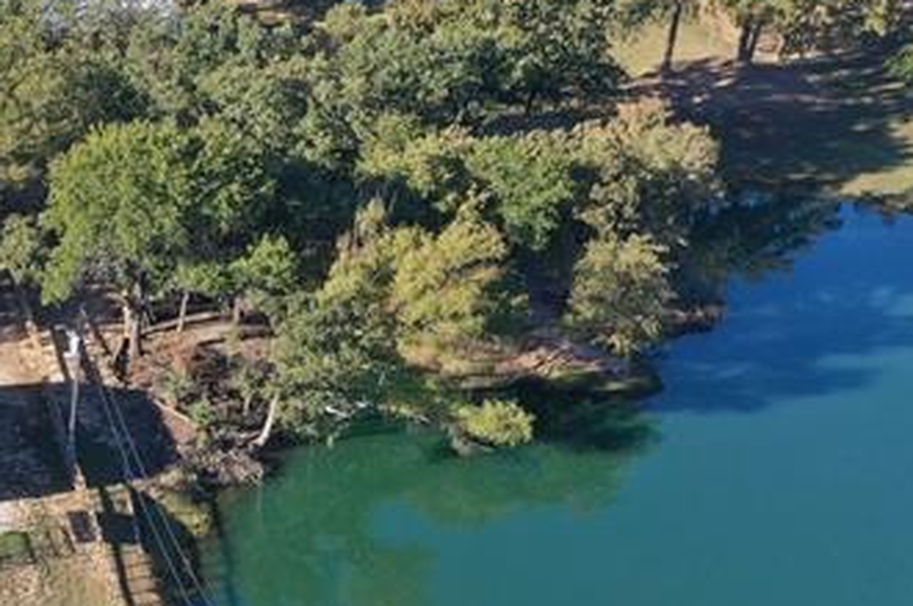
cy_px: 725
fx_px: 2203
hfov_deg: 20.8
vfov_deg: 15.1
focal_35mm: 87
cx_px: -357
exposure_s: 1/200
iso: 100
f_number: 5
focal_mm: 10.26
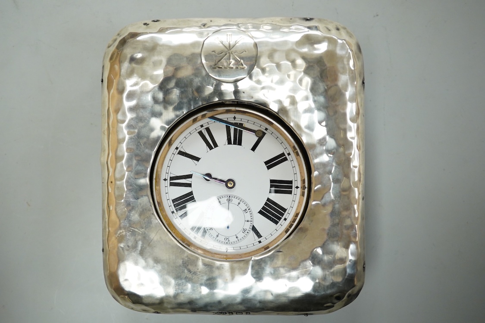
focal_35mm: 45
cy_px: 162
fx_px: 606
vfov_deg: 29.9
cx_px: 242
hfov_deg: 43.6
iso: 2500
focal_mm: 30
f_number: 6.3
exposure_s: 1/400
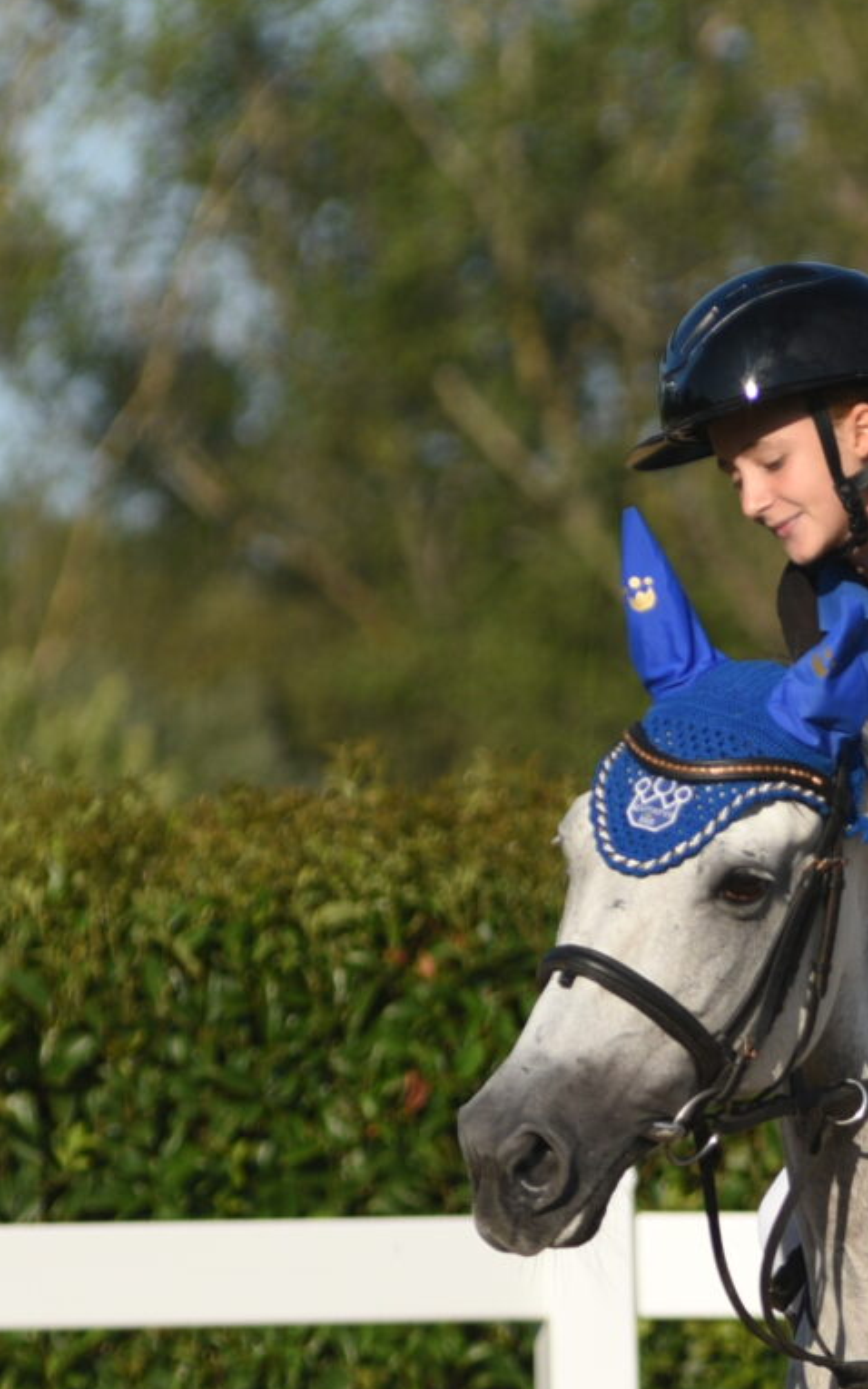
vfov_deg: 3.1
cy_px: 1192
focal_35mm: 682
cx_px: 1044
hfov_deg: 1.9
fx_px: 25818
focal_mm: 200
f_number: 4.5
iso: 200
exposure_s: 1/2000
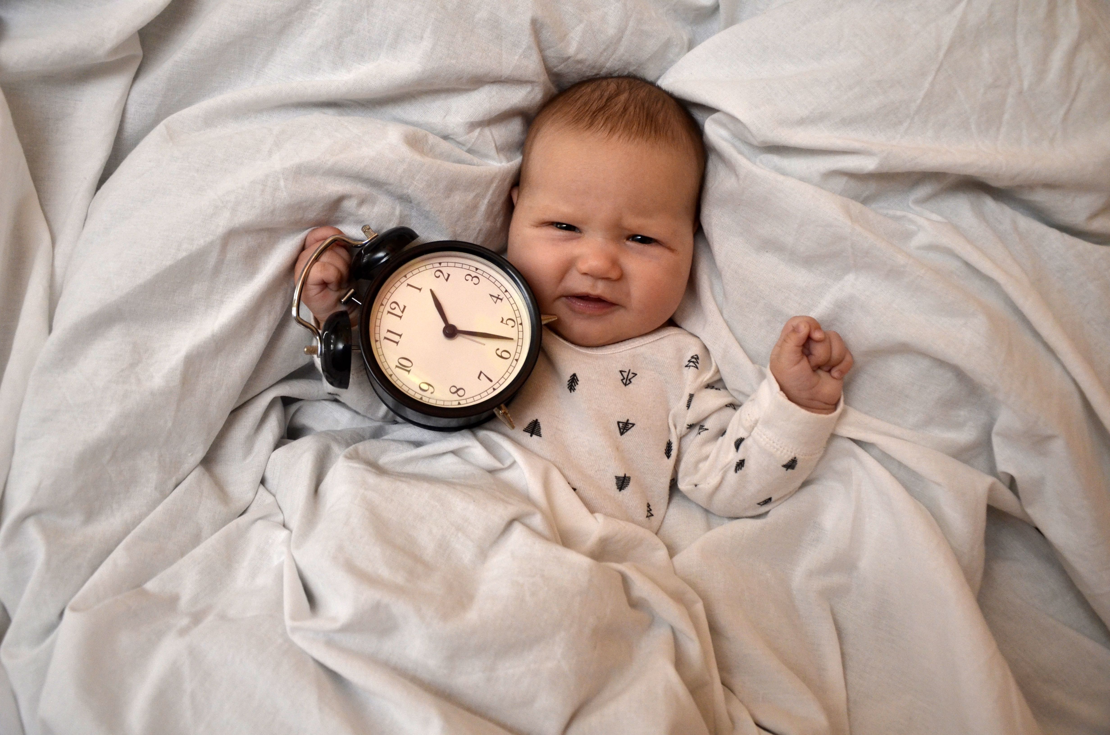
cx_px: 555
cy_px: 368
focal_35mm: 33
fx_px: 1015
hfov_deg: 57.3
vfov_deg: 39.8
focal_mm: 22
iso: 800
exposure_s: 1/60
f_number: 4
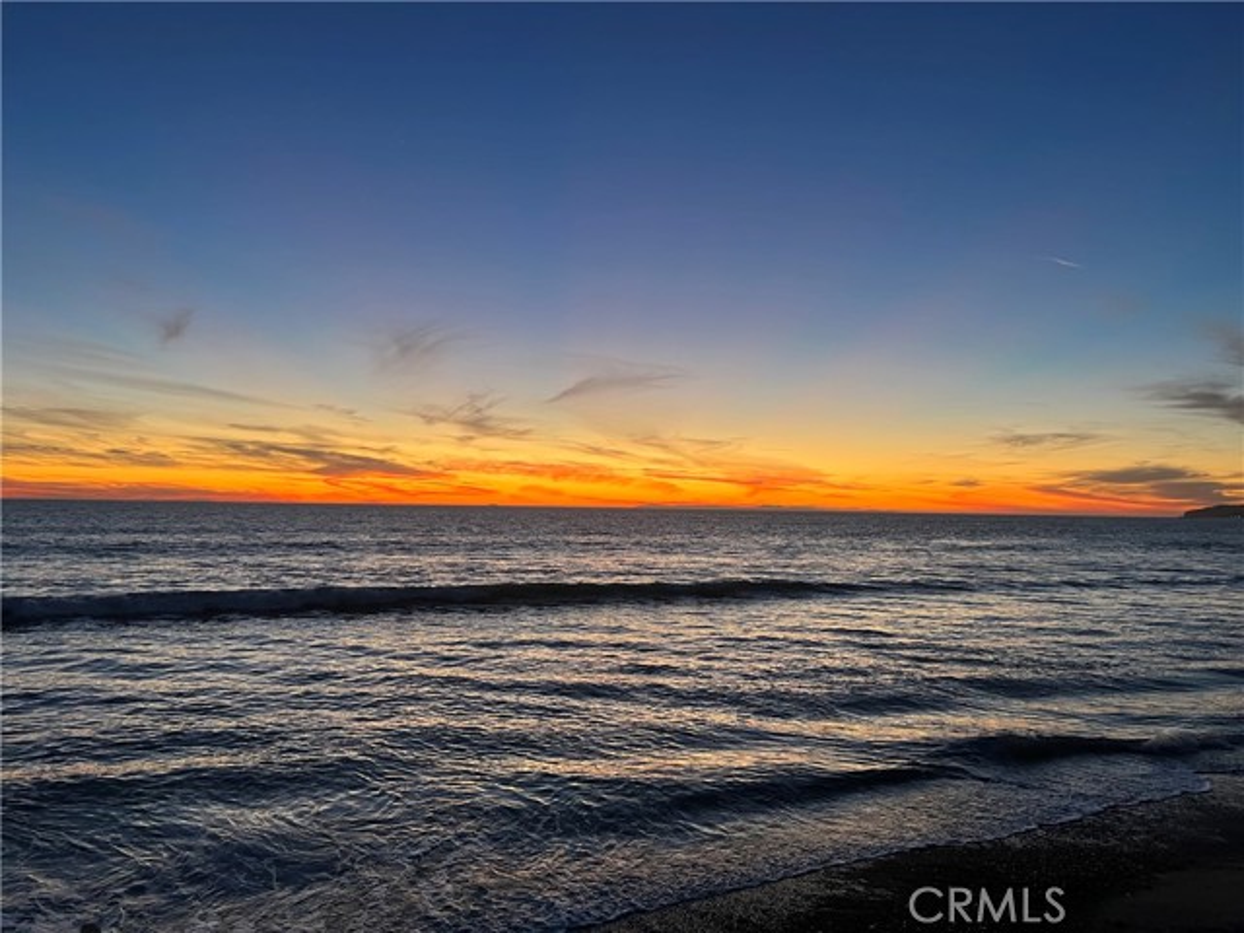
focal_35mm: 26
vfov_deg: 53.1
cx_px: 622
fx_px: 934
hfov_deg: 67.3
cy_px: 466
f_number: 1.5
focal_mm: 5.7
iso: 125
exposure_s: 1/60
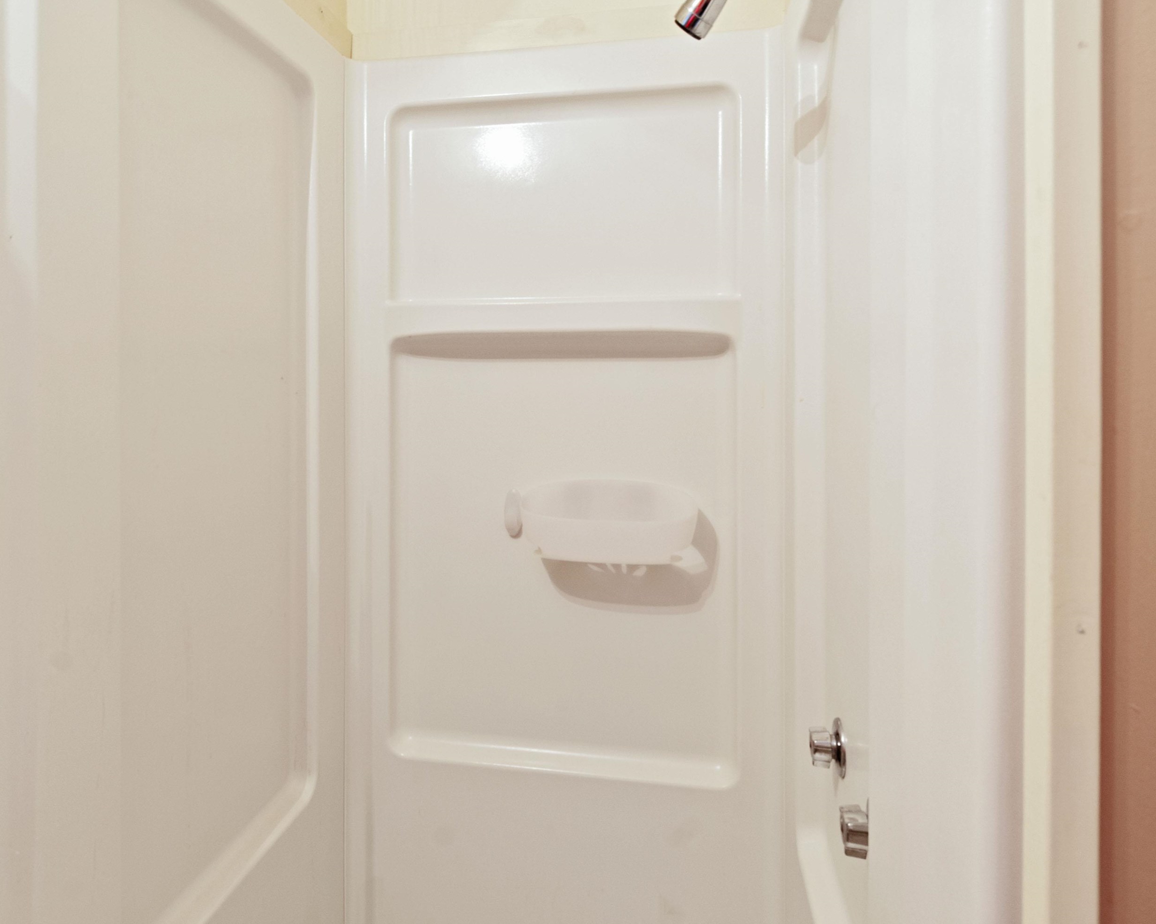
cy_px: 449
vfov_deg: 65.5
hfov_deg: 77.4
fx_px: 718
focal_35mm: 21
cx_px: 513
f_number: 9
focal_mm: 12
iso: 200
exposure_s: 1.8
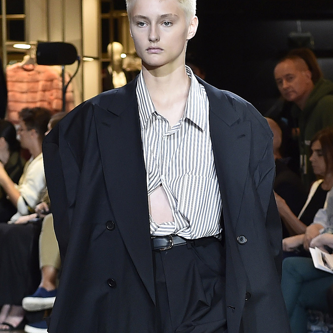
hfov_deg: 12.7
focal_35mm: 137
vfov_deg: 12.6
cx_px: 163
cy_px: 318
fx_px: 1491
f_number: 5
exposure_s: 1/500
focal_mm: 70
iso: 2000
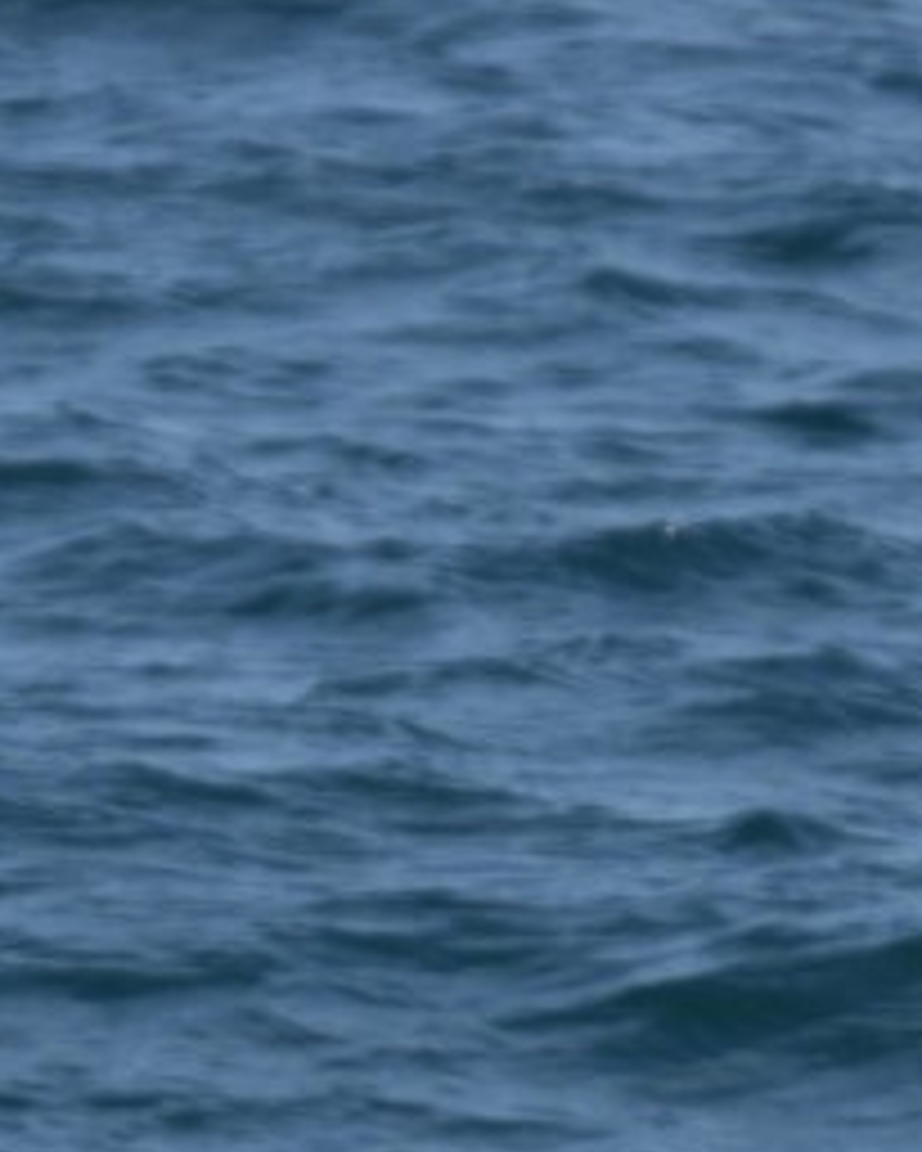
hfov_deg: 1.6
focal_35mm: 979
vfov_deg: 2.0
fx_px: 33373
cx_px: 360
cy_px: 1512
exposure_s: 1/1600
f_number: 5.6
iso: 200
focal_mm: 165
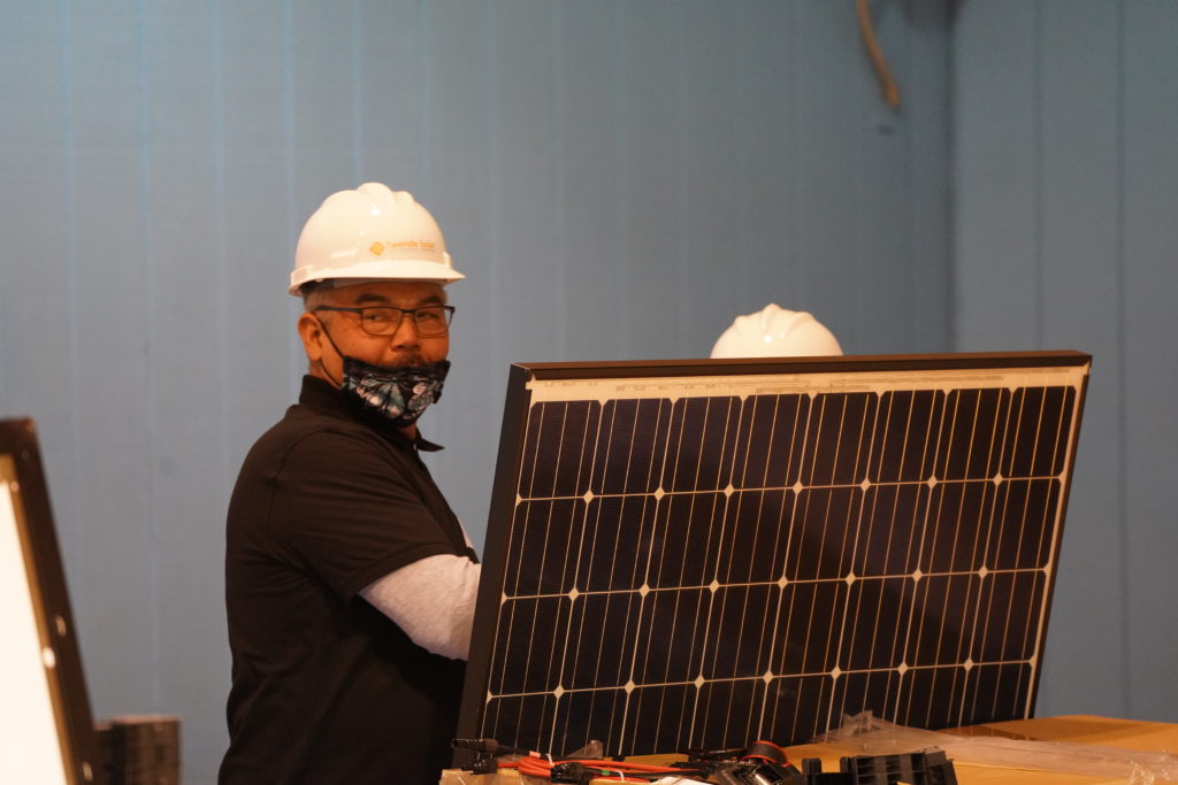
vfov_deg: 6.1
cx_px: 589
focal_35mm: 224
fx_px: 7330
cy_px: 392
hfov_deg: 9.2
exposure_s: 1/250
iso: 5000
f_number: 5.6
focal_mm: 224
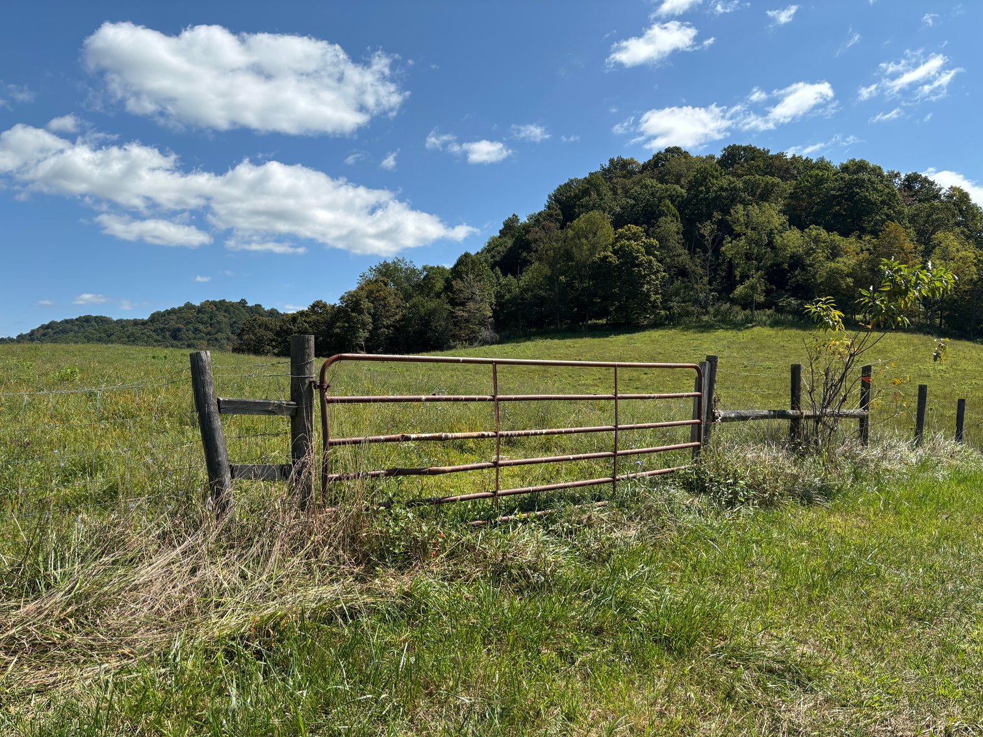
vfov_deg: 53.1
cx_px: 492
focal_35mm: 26
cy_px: 368
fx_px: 738
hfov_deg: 67.3
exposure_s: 1/3106
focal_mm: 5.96
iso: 50
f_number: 1.6
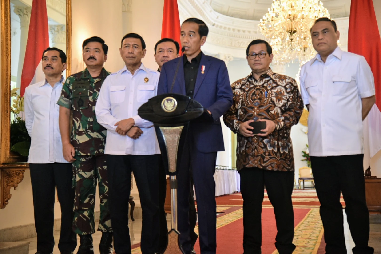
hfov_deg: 27.0
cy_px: 127
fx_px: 794
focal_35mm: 75
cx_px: 190
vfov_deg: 18.2
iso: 1000
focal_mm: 75
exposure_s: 1/100
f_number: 4
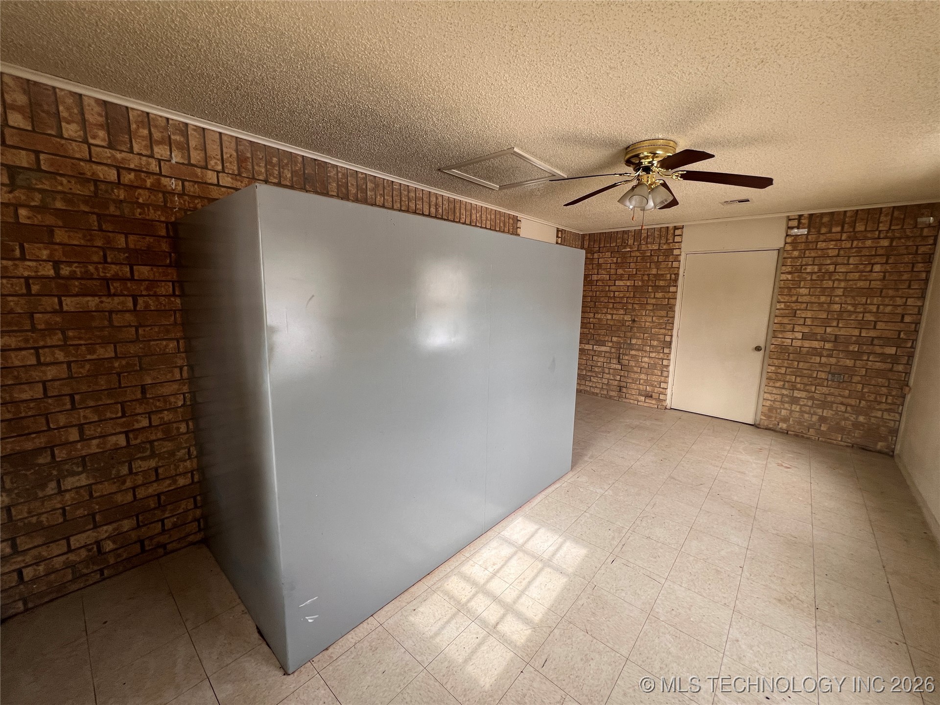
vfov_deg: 89.9
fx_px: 353
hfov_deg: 106.2
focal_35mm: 13
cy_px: 352
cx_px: 470
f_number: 1.8
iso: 64
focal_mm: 1.57
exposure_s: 1/99
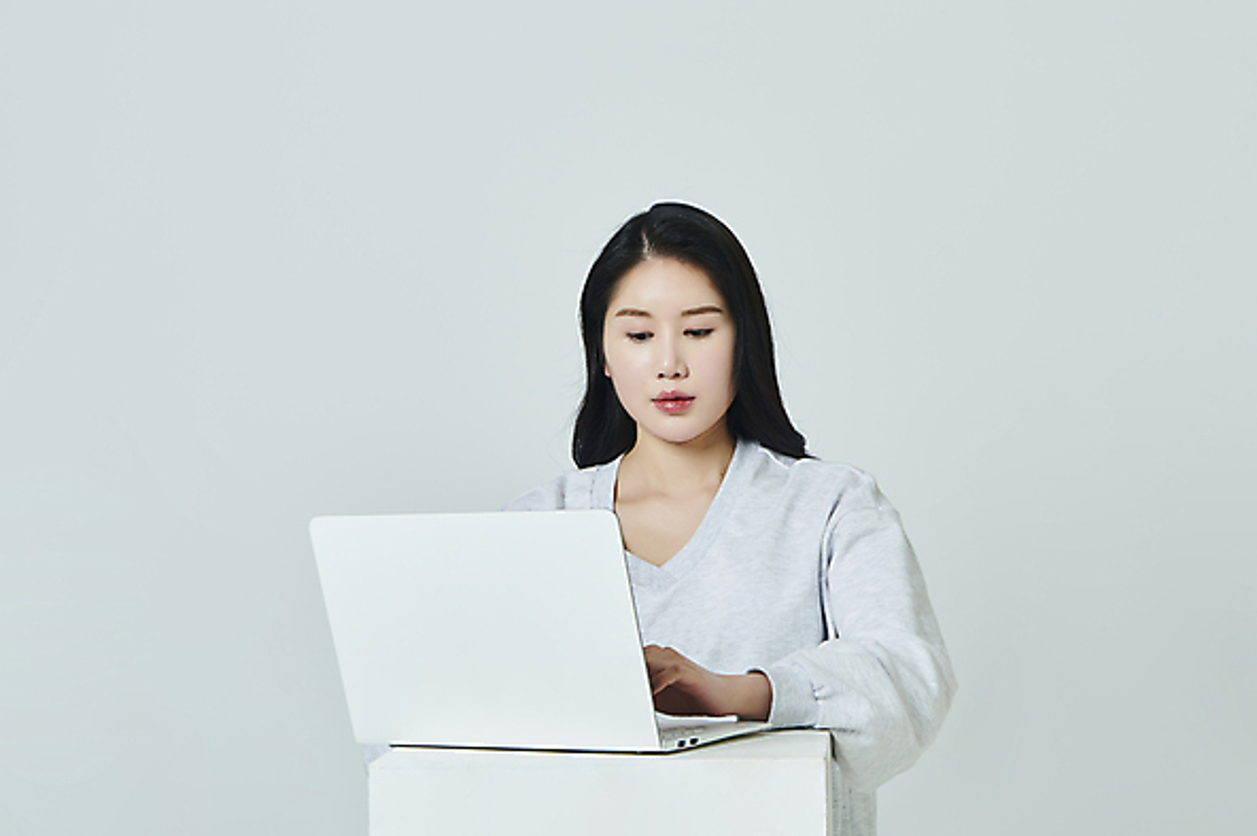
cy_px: 422
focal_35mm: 71
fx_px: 2478
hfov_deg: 28.5
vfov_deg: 19.2
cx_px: 635
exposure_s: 1/125
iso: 100
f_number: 11
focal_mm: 70
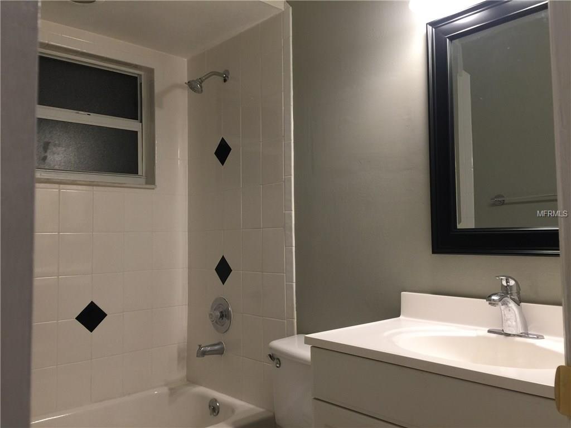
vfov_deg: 48.2
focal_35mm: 29
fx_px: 478
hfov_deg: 61.7
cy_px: 214
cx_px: 286
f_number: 2.2
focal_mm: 4.15
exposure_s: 1/30
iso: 40
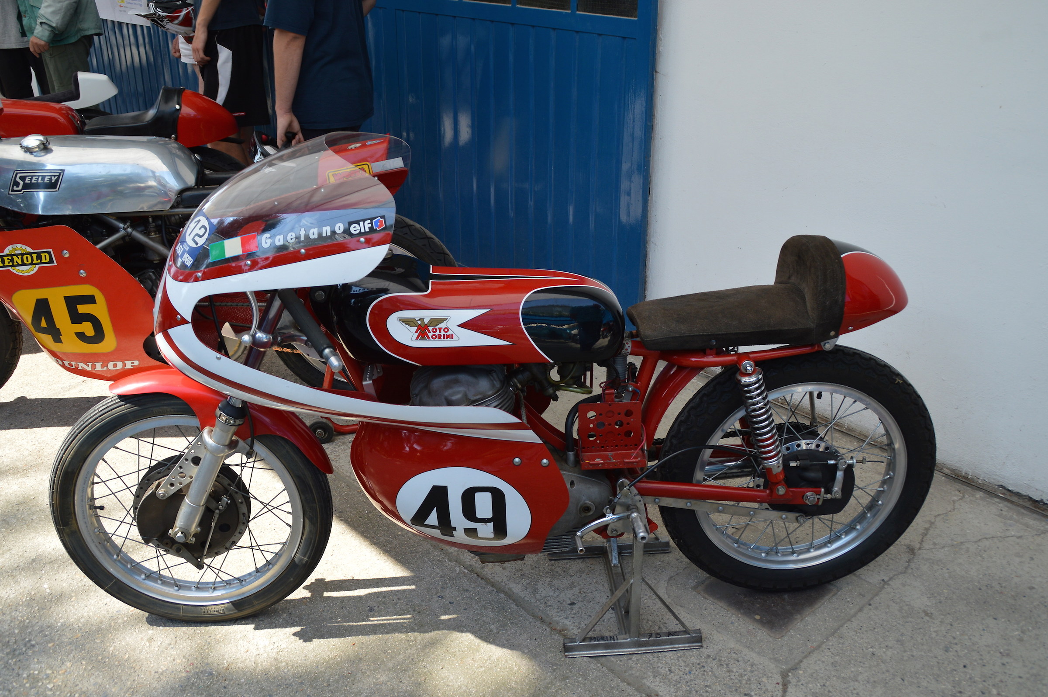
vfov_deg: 39.9
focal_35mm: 33
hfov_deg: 57.3
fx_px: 960
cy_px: 348
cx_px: 524
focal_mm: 22
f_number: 5.6
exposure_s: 1/250
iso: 200
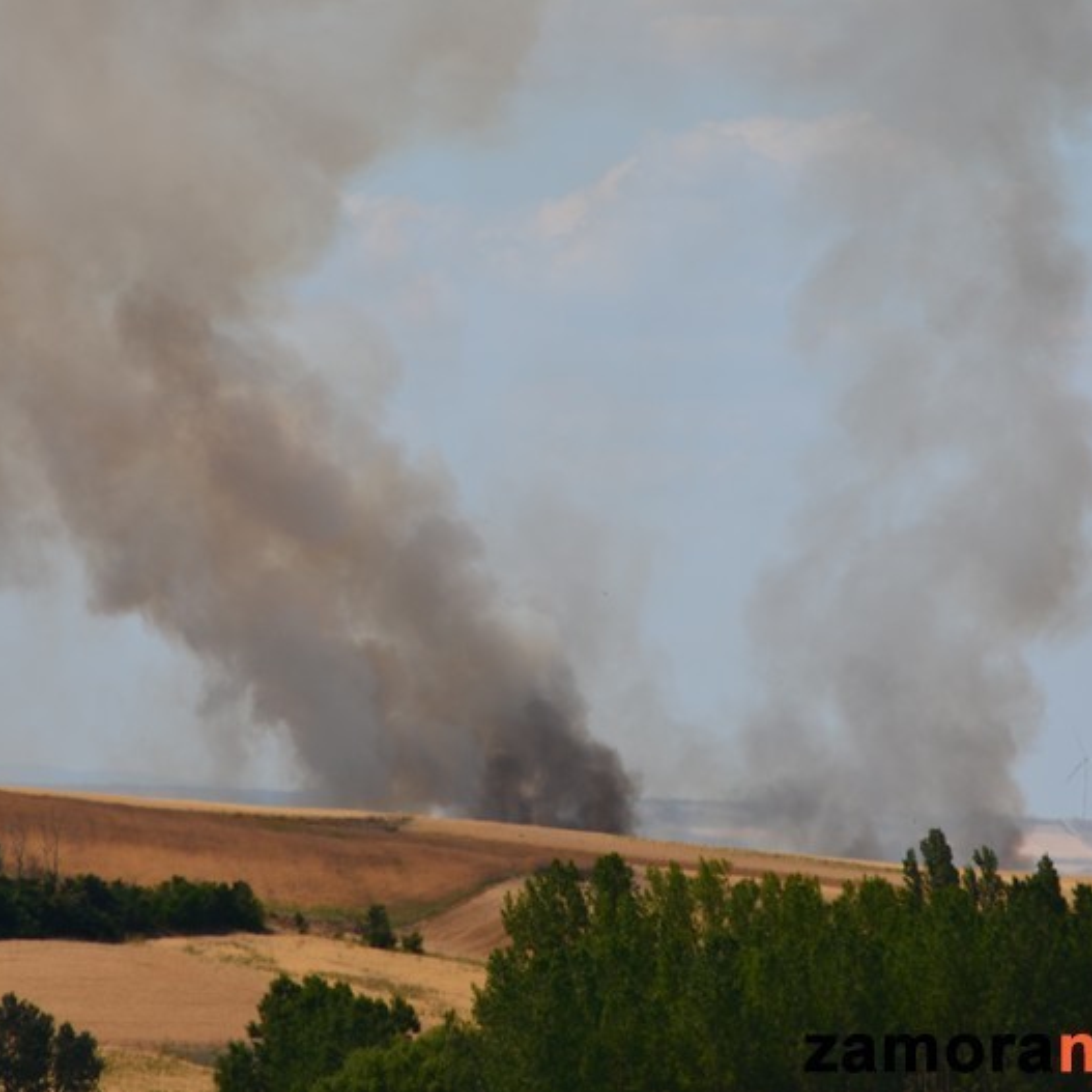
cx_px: 584
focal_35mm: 386
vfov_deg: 4.5
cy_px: 545
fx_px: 13776
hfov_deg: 4.5
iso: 100
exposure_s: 1/200
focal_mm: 200
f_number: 13
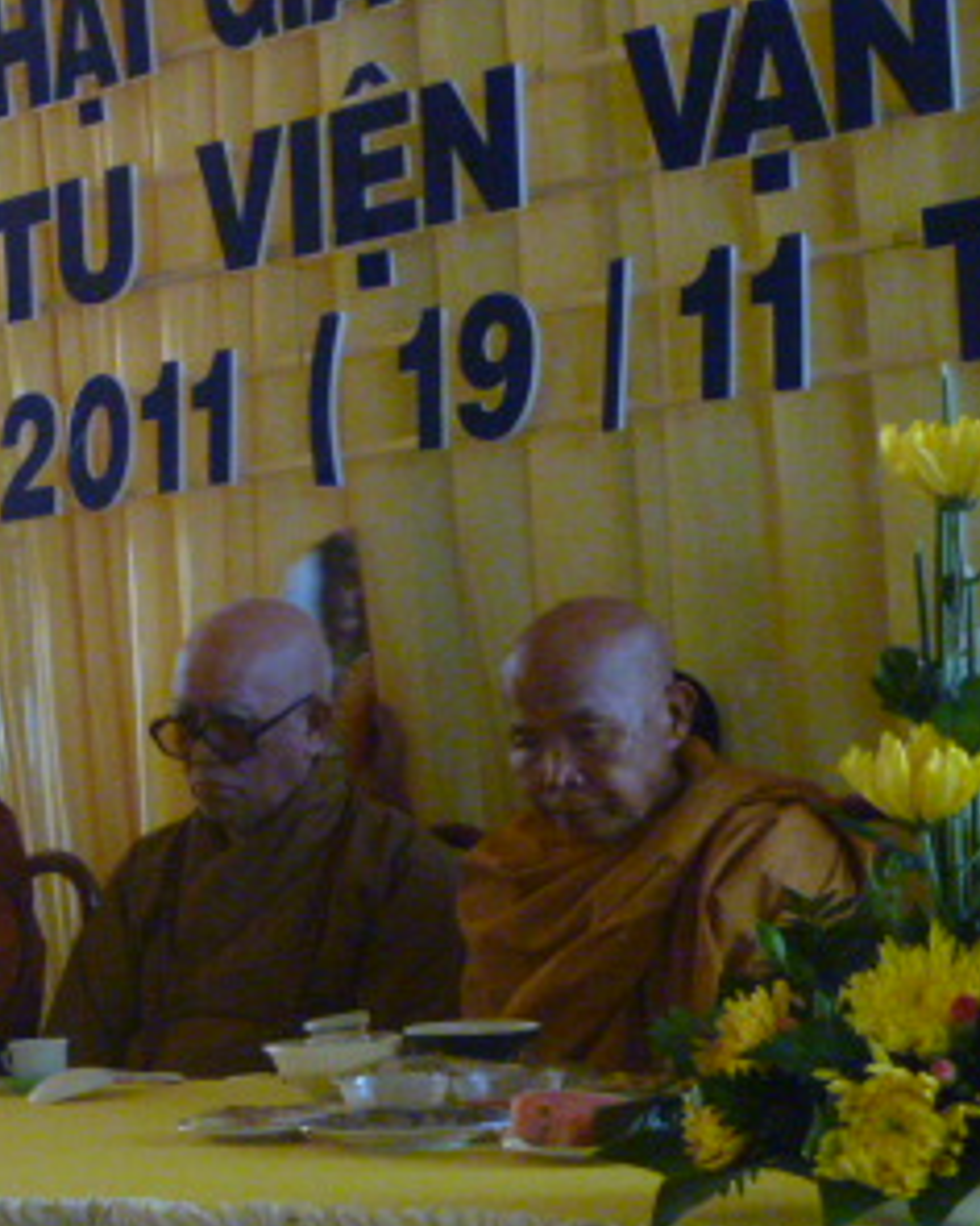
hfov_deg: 19.6
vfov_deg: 25.5
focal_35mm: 74
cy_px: 885
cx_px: -154
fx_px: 2683
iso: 500
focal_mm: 6.3
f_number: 3.5
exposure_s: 1/60
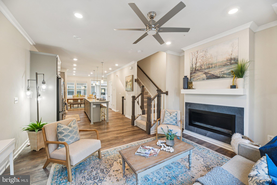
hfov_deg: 104.3
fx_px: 108
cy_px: 92
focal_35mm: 14
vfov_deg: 81.2
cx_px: 138
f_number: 8
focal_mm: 14
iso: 360
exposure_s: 1/15
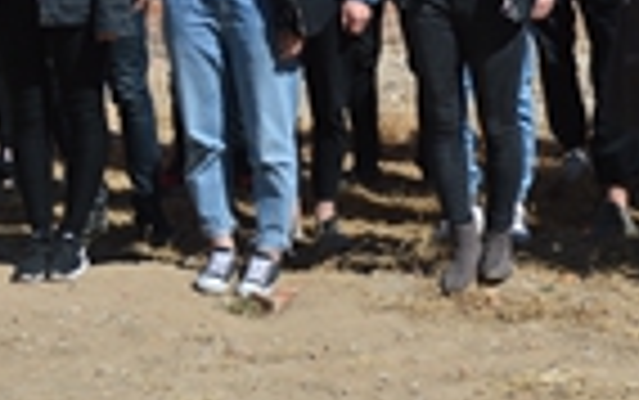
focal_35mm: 148
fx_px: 2579
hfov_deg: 14.1
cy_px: -175
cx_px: 490
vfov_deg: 8.7
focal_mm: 26
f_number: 8
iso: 110
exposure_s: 1/400
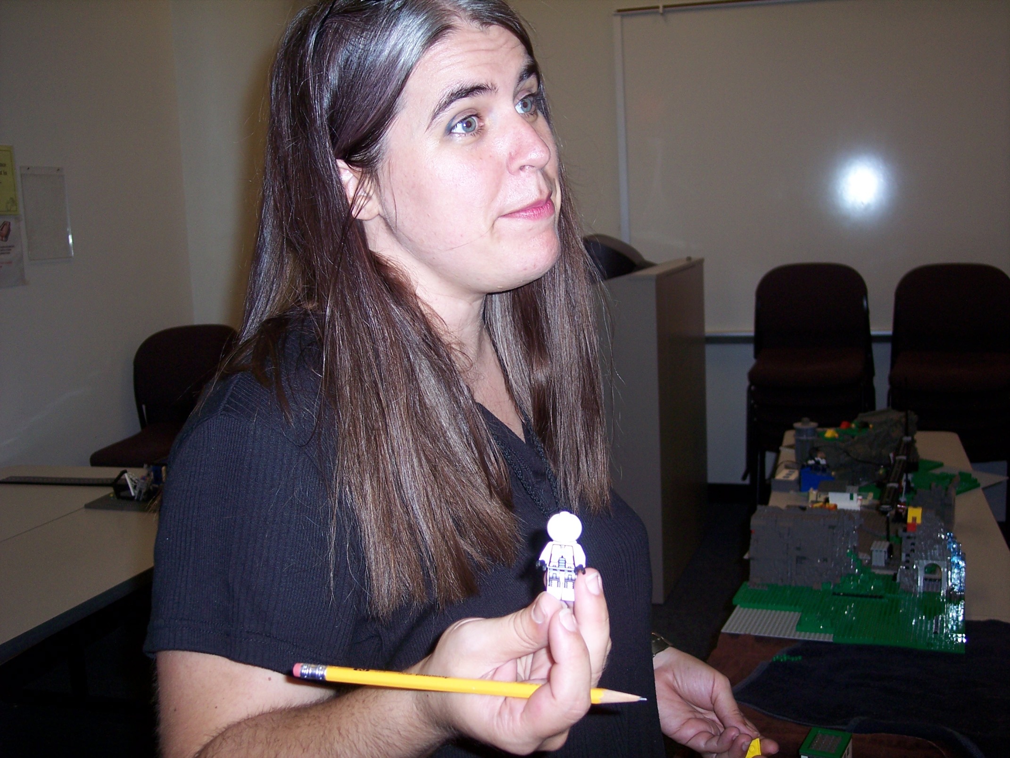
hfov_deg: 47.9
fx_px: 1138
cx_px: 505
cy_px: 379
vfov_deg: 36.8
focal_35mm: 39
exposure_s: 1/60
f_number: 2.8
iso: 100
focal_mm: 8
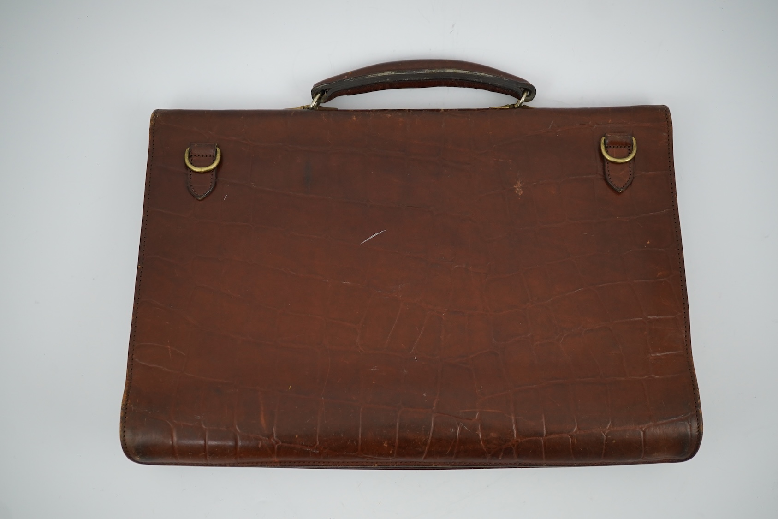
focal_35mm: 45
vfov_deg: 29.9
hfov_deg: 43.6
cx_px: 389
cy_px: 260
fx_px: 973
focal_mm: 30
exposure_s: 1/250
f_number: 6.3
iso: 1250
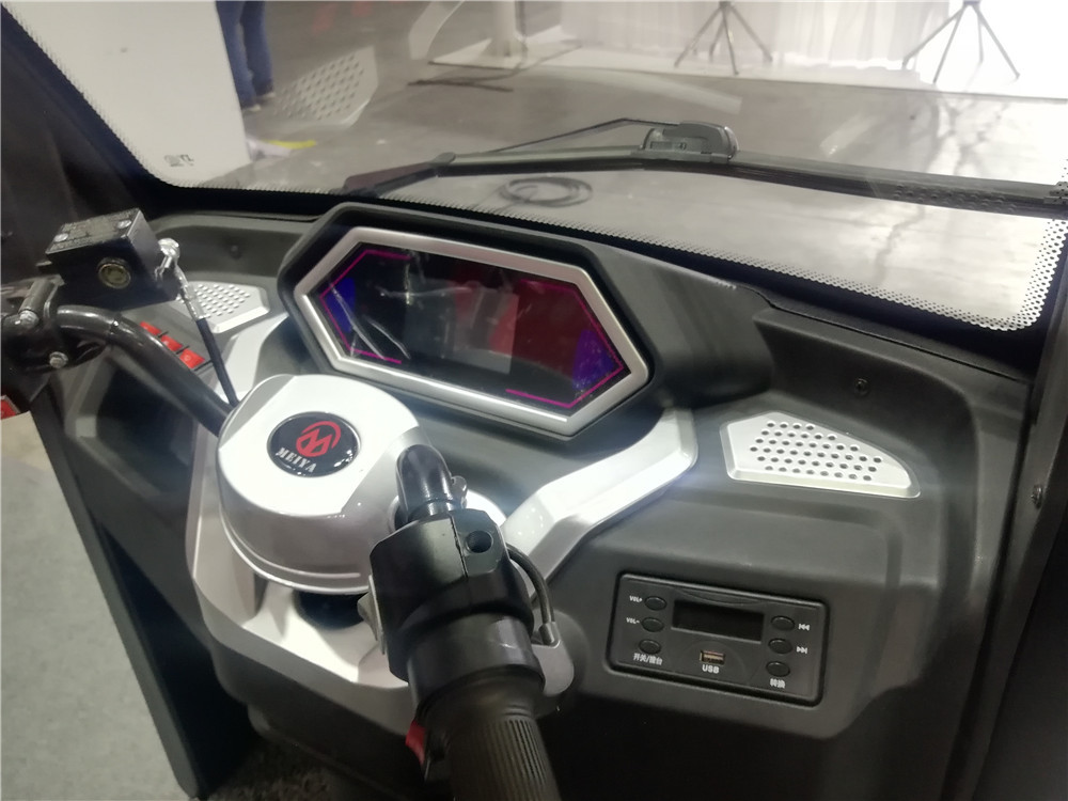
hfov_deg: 65.3
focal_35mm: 27
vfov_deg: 51.4
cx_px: 534
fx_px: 833
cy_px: 400
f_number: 1.8
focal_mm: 3.83
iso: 160
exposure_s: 1/50
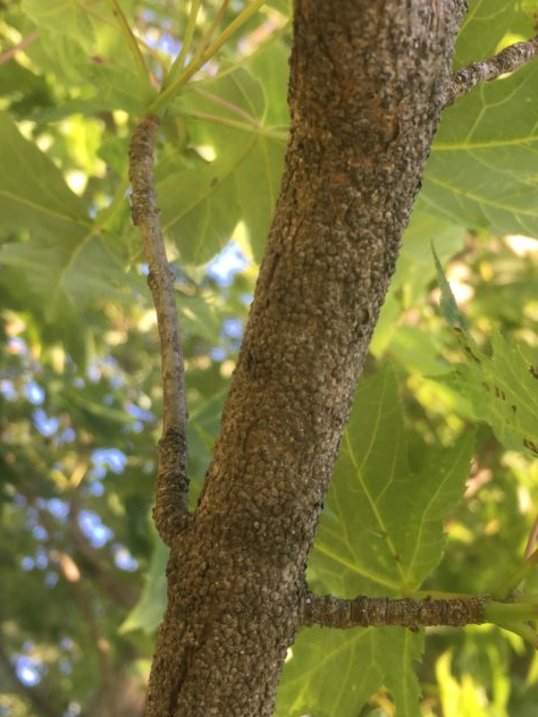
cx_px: 268
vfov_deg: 40.4
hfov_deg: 30.9
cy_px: 362
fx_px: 974
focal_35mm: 47
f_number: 2.2
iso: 32
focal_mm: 4.15
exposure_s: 1/120
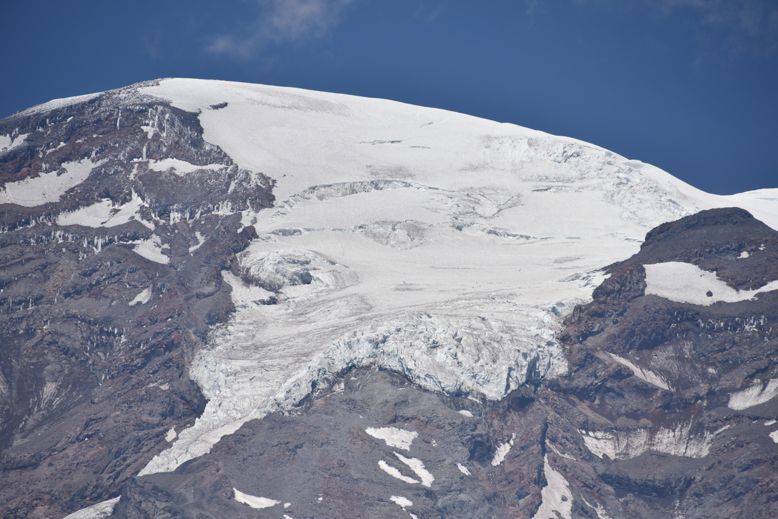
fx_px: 6484
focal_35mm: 300
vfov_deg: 4.6
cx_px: 389
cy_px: 260
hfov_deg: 6.9
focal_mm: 300
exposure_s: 1/640
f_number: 8
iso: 100
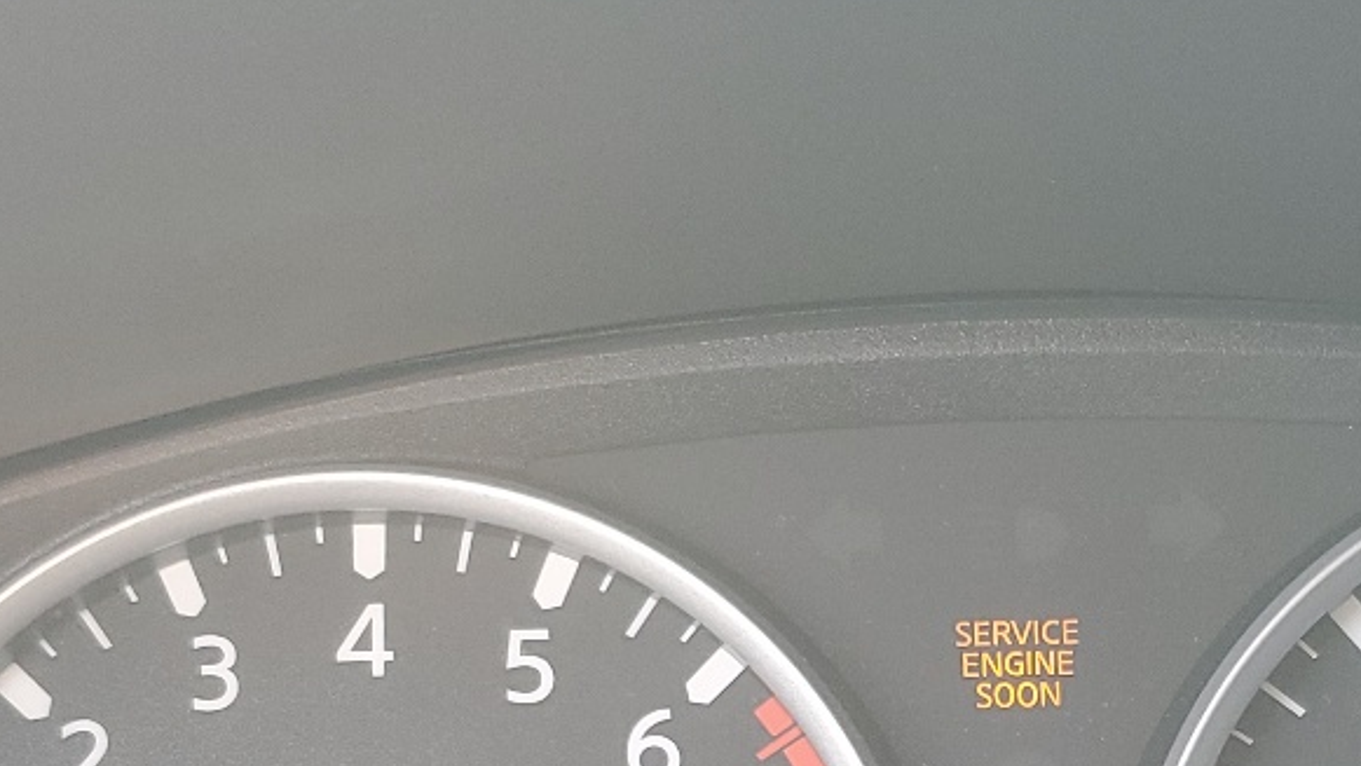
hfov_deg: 26.9
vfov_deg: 15.2
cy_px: 813
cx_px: 996
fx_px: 2815
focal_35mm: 78
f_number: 1.5
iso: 72
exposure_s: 1/120
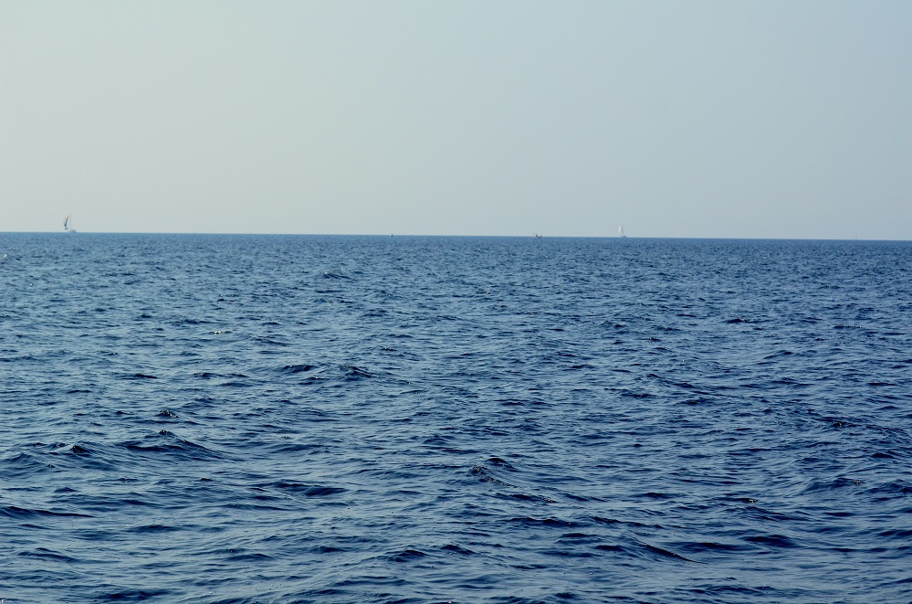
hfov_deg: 19.5
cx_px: 456
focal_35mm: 105
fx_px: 2654
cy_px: 302
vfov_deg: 13.0
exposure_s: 1/2500
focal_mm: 70
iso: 400
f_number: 5.6
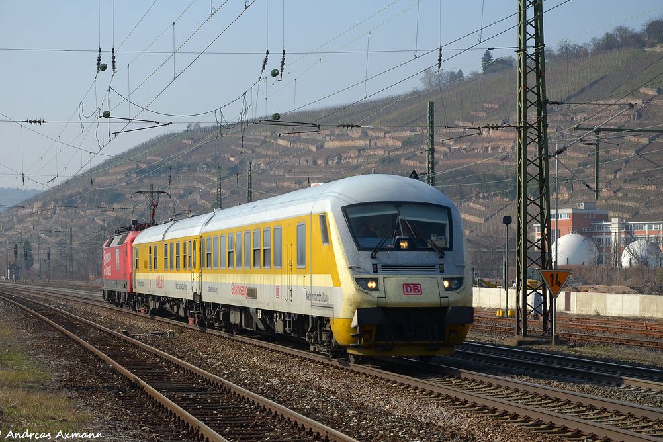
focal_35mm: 101
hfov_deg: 20.2
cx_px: 325
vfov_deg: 13.6
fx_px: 1860
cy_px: 218
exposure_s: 1/500
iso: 160
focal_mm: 66
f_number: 8
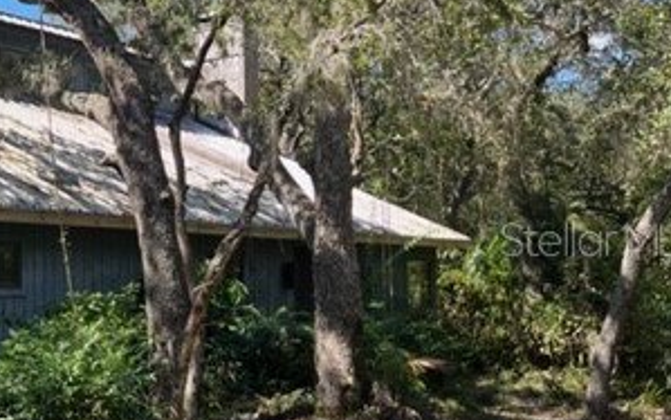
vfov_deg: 22.0
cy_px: 238
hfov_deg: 31.8
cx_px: -7
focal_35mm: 59
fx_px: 1079
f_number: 1.6
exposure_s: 1/742
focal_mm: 5.1
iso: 50
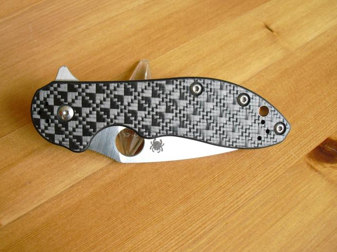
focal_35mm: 42
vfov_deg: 34.3
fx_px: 409
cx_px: 155
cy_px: 115
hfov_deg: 44.8
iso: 200
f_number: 3.1
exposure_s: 1/3.33
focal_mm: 6.3
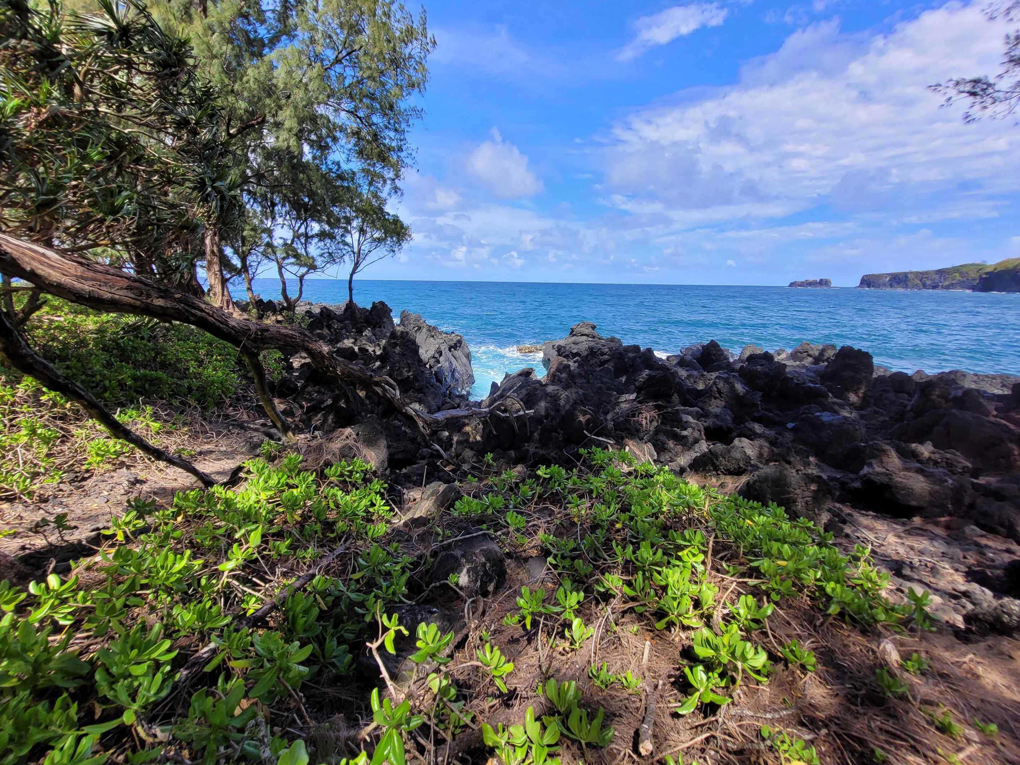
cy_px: 368
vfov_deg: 85.6
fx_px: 412
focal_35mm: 14
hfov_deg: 101.9
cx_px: 478
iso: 40
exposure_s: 1/814
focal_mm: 1.74
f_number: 2.2
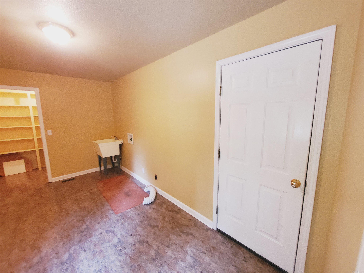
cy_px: 136
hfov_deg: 106.2
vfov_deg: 89.9
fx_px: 137
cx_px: 182
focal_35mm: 13
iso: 800
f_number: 2.2
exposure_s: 1/30
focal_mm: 1.8
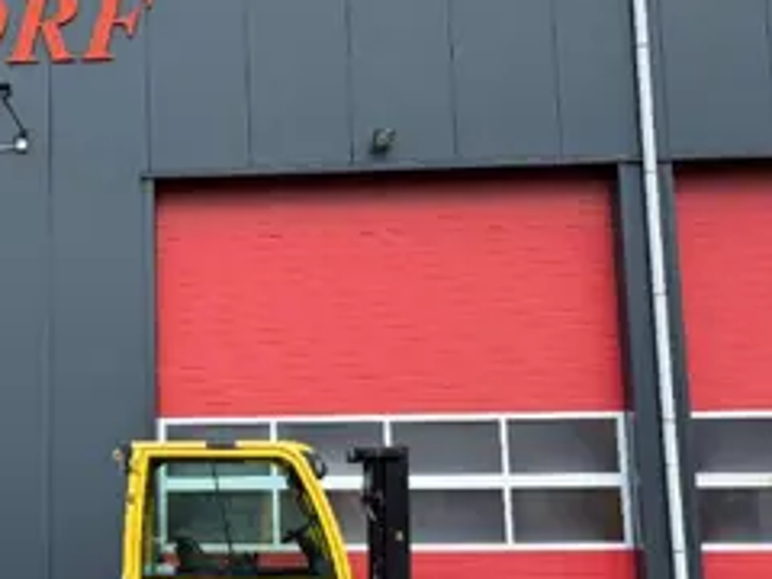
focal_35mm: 52
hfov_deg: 35.5
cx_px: 142
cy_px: 360
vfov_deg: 27.9
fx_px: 1160
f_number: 1.6
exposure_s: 1/1706
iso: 50
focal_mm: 5.96
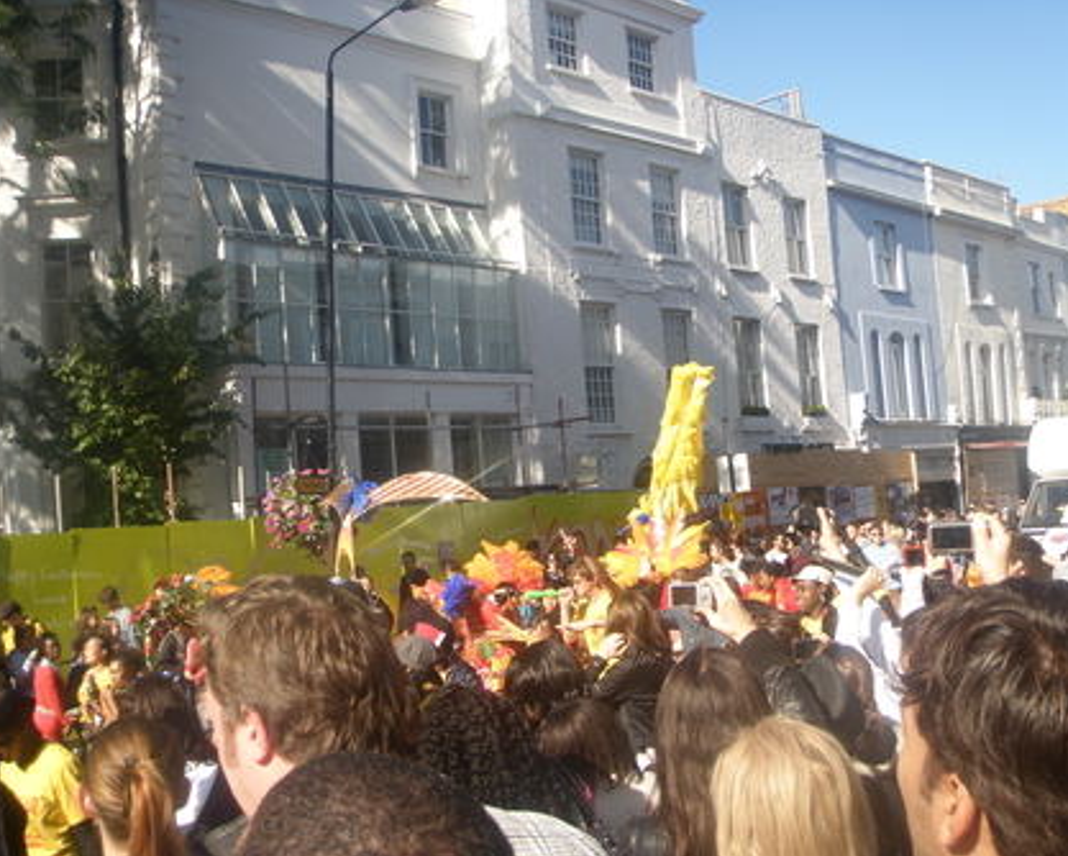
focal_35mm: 40
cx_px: 556
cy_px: 428
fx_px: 1265
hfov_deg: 45.8
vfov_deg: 37.4
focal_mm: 6.7
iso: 50
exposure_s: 1/160
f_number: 4.5
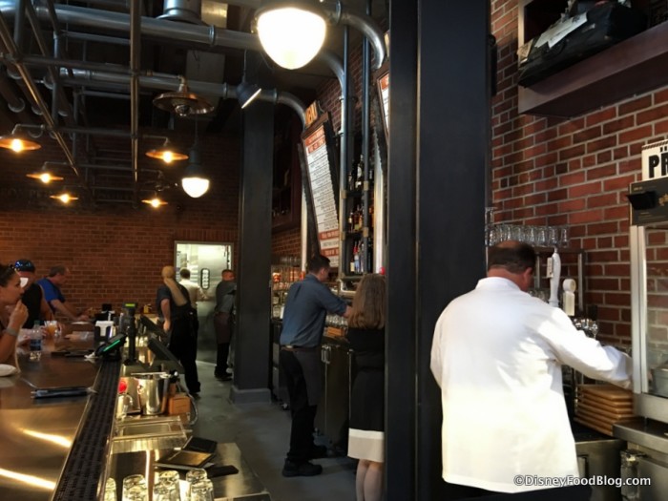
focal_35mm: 29
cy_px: 250
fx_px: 560
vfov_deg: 48.2
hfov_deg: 61.7
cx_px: 334
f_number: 2.2
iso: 80
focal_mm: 4.15
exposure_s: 1/10
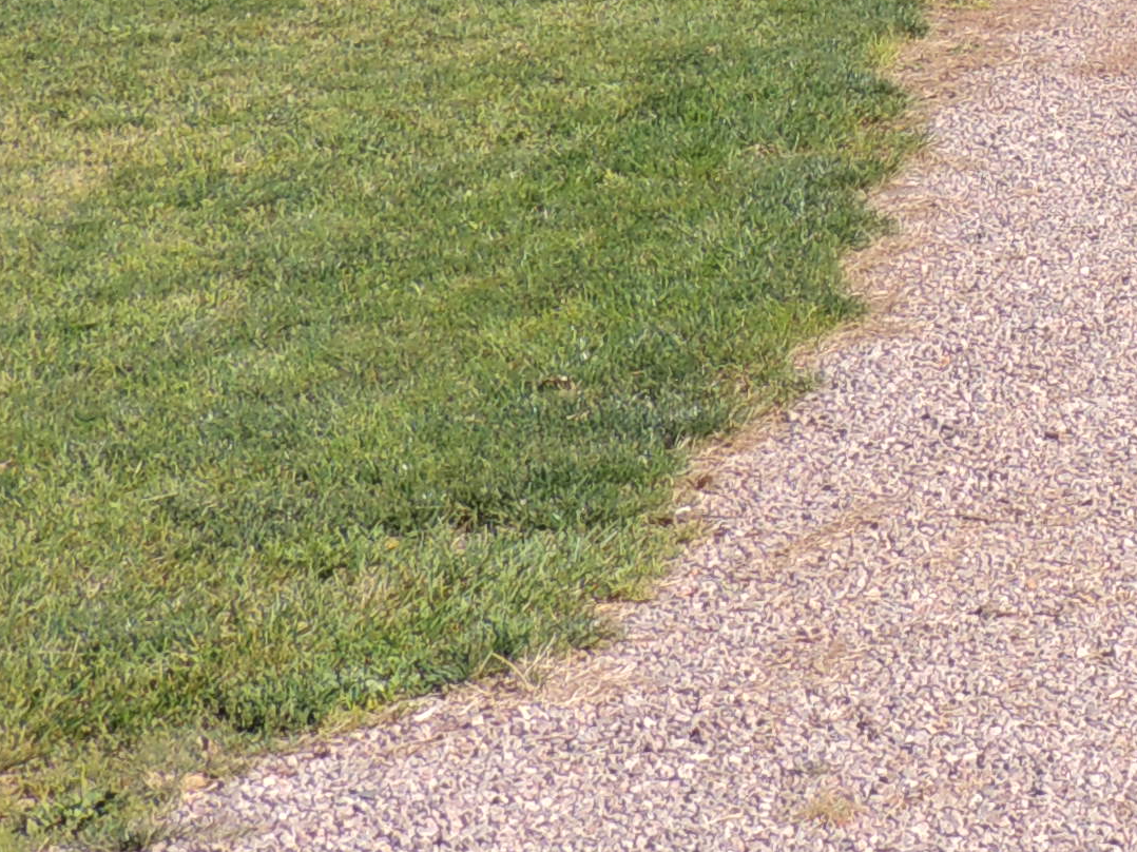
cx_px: 1985
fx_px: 5615
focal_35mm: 171
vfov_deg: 8.3
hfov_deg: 10.9
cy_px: -716
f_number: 3.3
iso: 100
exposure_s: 1/800
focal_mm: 7.1
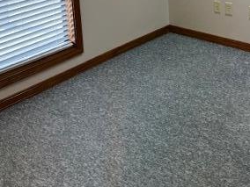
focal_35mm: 54
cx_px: 169
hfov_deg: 35.2
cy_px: -37
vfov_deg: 24.5
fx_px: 390
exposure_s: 1/167
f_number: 1.78
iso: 80
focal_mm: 6.76
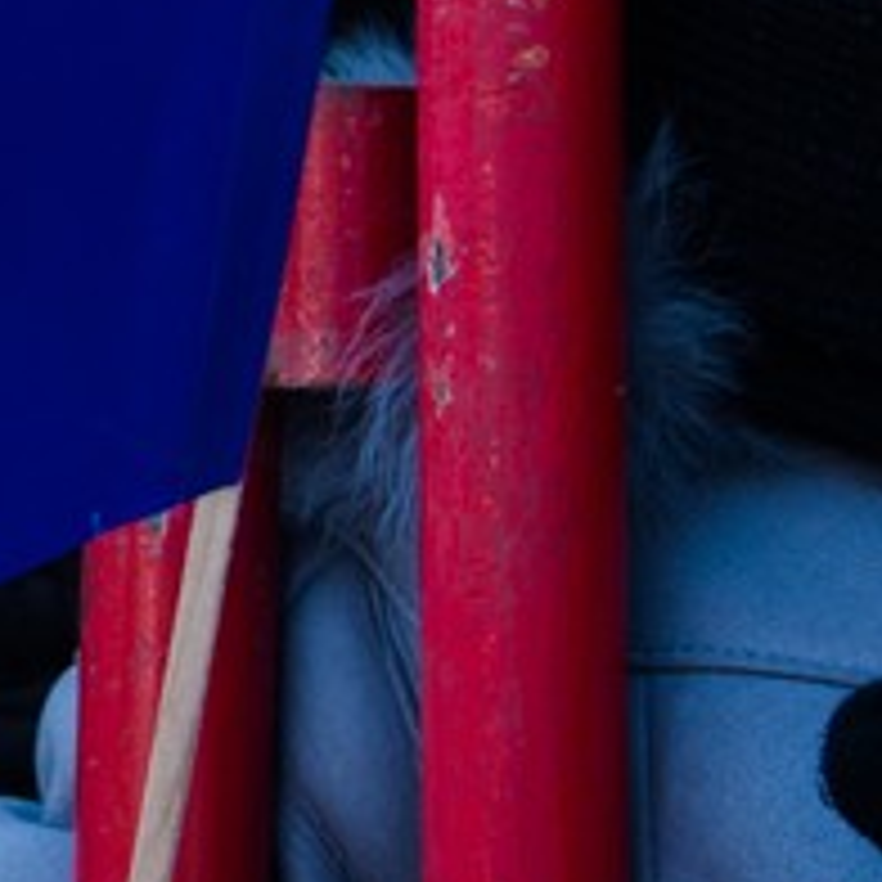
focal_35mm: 323
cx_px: -164
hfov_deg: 5.4
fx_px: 9311
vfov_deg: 5.4
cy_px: 148
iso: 100
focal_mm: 52
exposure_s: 1/160
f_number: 6.3
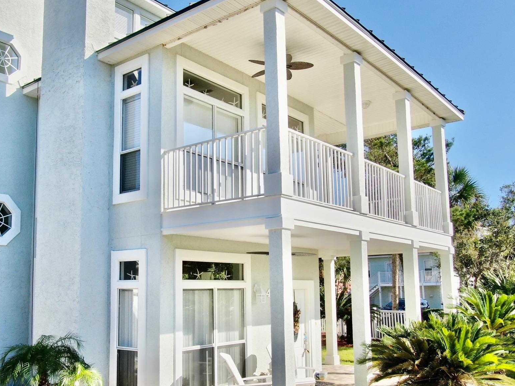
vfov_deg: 39.6
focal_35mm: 36
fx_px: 536
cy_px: 221
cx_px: 216
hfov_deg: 51.1
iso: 100
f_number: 3
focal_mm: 4.89
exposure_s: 1/1000
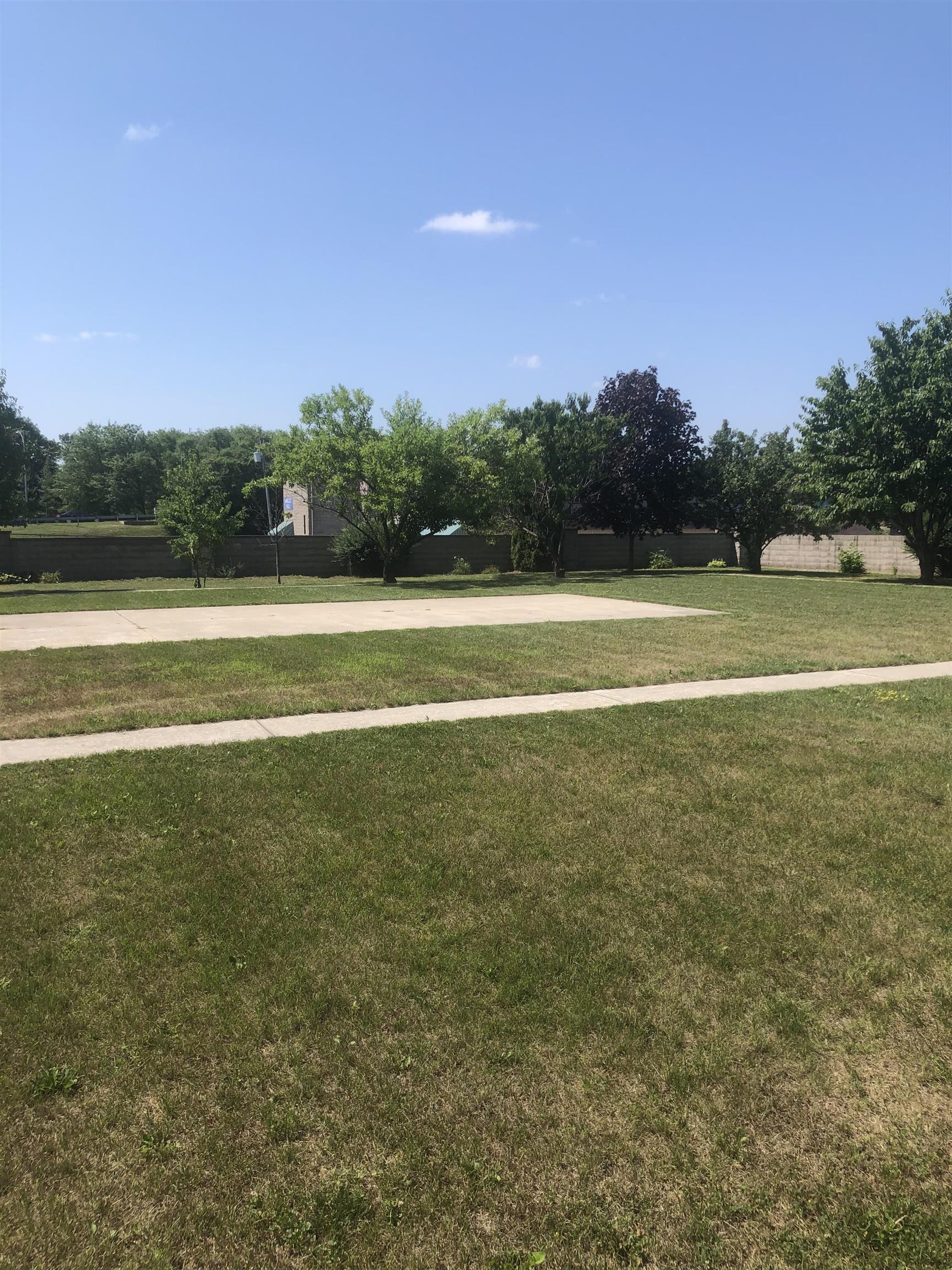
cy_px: 635
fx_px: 1027
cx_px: 476
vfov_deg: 63.4
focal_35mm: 28
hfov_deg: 49.7
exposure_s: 1/1715
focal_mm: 4
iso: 20
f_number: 1.8
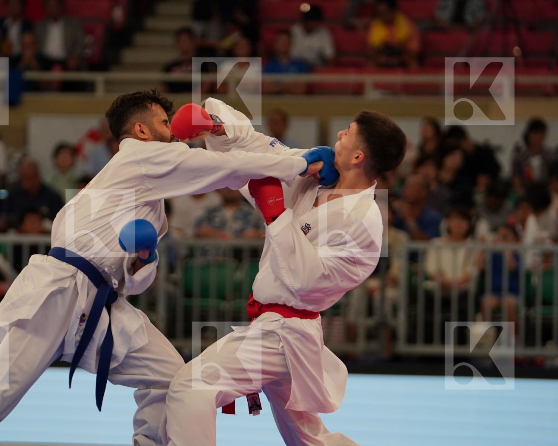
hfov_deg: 7.6
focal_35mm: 254
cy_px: 223
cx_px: 227
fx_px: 4195
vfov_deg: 6.1
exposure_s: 1/1000
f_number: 2.8
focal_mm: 150
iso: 1000
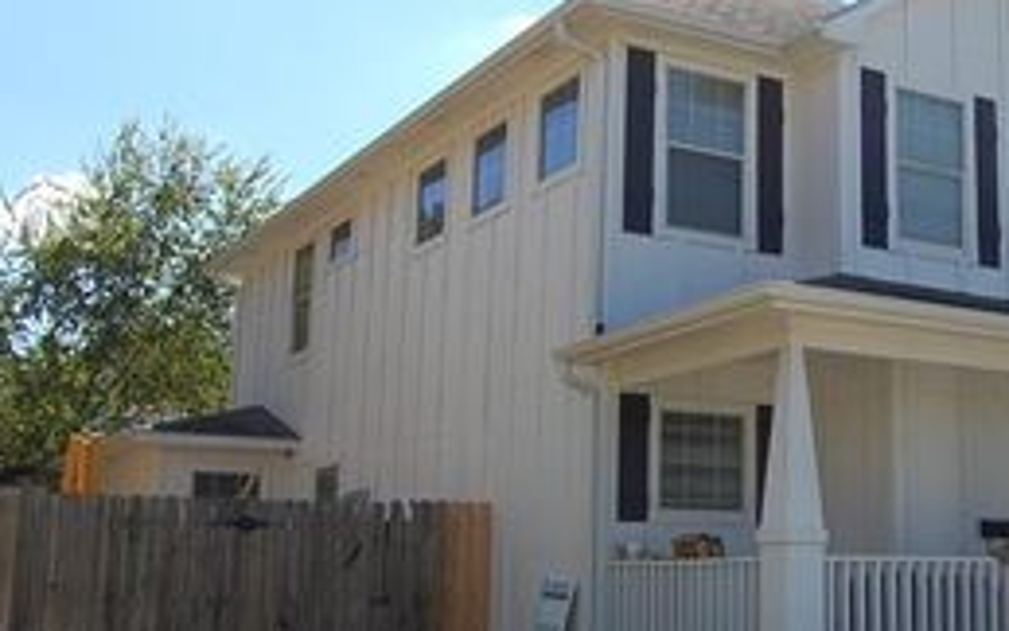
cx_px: 834
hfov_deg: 36.6
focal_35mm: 53
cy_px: 302
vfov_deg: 24.4
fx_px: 1458
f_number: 9
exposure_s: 1/320
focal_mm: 18
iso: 200
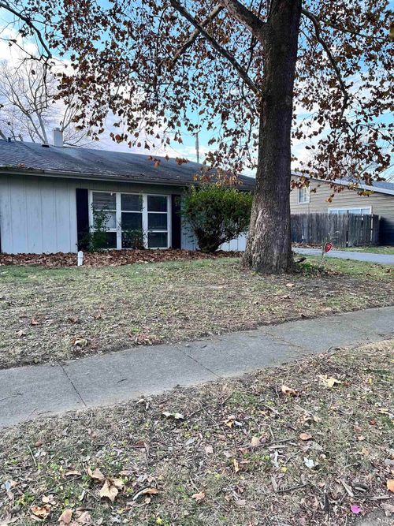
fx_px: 395
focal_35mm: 26
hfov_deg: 53.0
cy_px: 263
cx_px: 197
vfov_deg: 67.3
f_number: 1.6
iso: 40
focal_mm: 5.1
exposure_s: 1/164
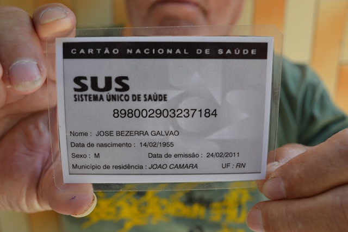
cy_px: 116
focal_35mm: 36
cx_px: 174
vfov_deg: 36.9
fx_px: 348
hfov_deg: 53.1
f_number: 5.6
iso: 140
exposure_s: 1/125
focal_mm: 24
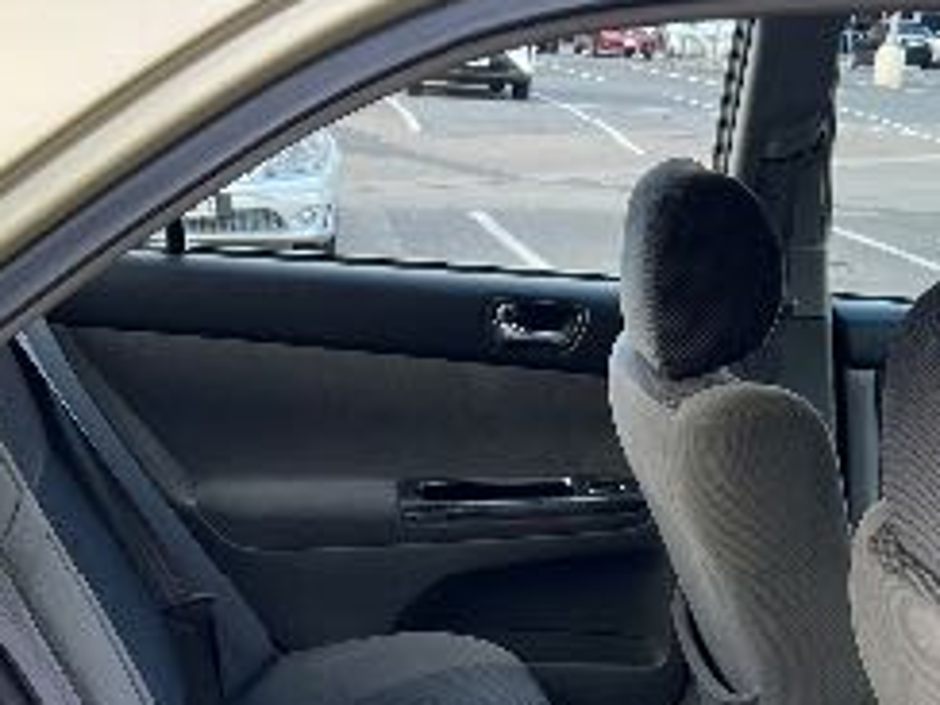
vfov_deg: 21.3
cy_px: 855
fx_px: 1738
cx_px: 431
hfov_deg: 30.3
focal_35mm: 64
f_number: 1.5
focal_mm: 5.7
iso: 64
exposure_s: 1/121
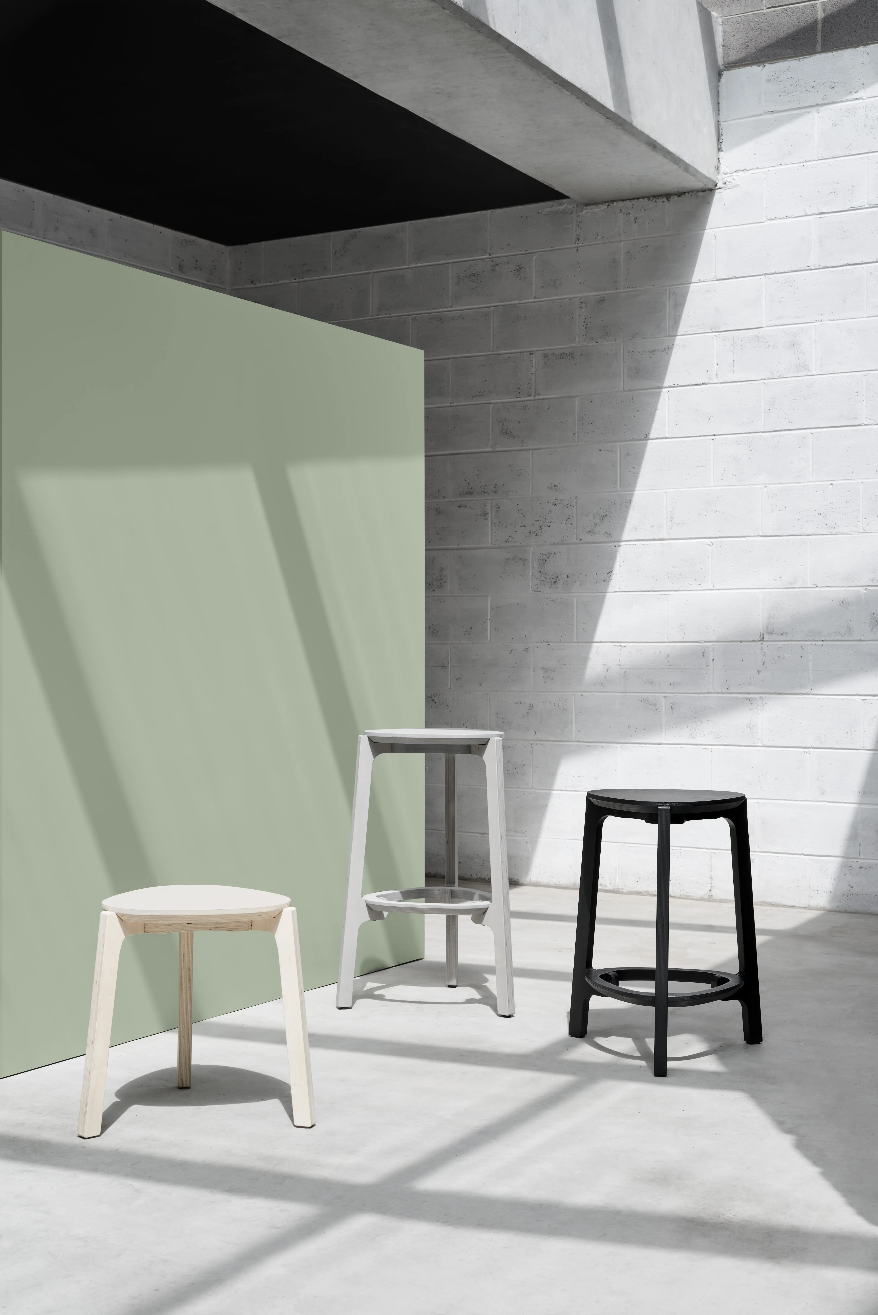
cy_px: 658
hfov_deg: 27.0
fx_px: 1828
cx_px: 439
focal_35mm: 50
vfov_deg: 39.6
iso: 31
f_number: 10
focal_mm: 50
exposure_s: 1/20
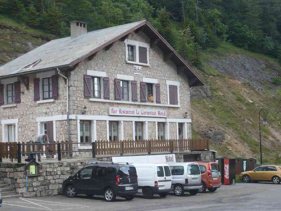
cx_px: 140
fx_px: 552
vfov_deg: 21.6
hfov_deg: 28.6
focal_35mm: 68
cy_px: 106
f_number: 3.2
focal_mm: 7.5
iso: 100
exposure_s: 1/125
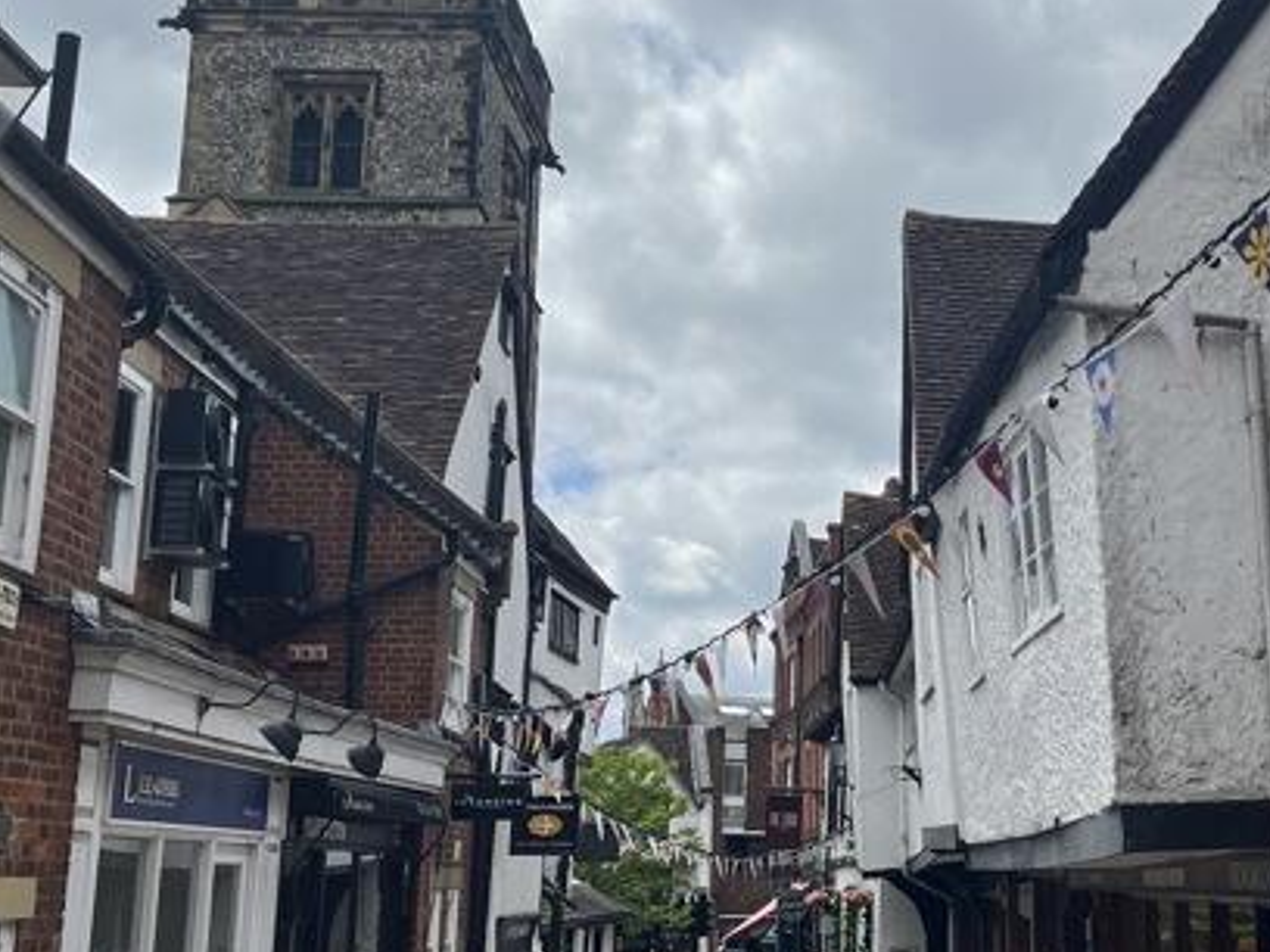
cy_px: 479
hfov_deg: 36.9
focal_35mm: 51
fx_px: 1871
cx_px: 890
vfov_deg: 28.6
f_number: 1.6
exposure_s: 1/6173
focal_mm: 5.1
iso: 50
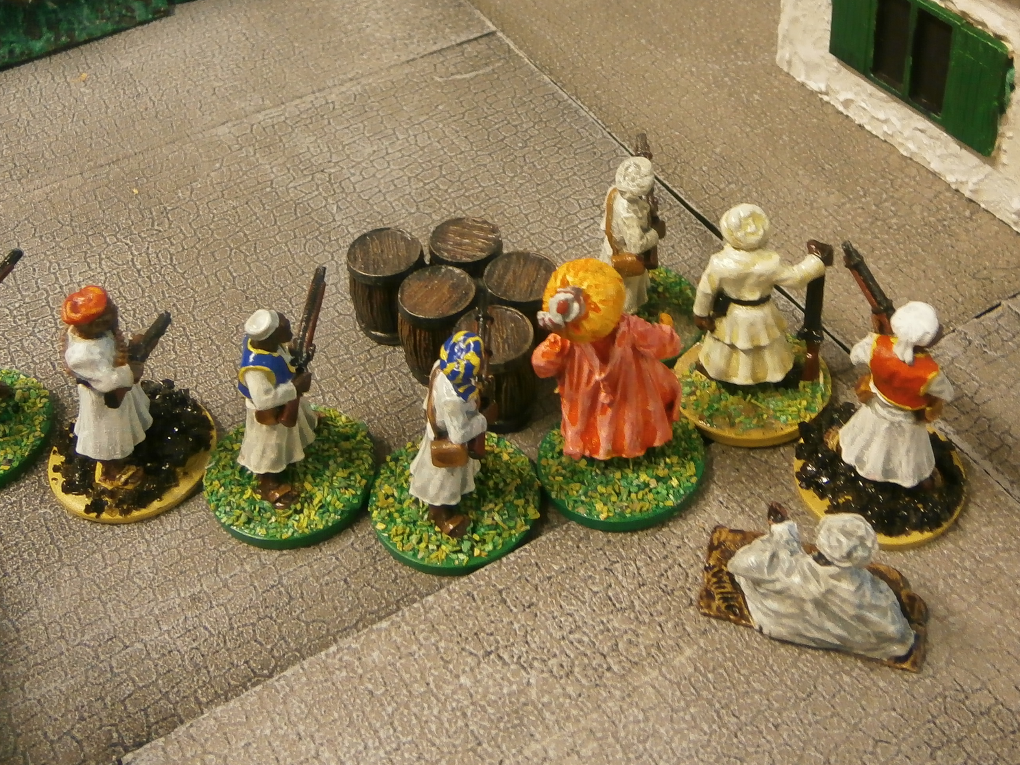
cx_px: 590
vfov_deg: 32.5
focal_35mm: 43
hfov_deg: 43.7
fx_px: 1267
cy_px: 138
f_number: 2.8
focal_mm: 4.7
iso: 200
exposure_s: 1/25
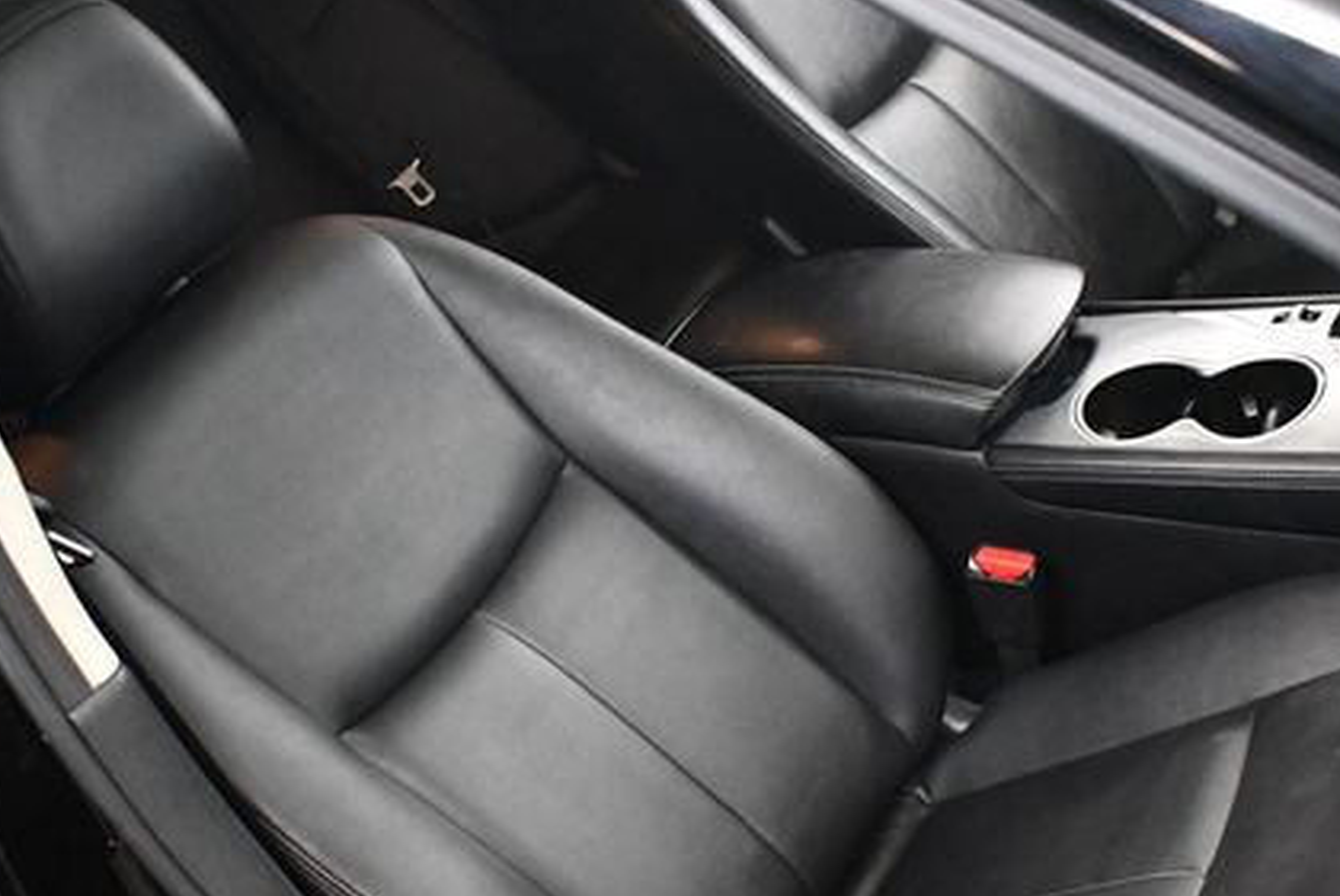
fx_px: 2049
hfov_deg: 36.2
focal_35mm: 55
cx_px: 665
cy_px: 618
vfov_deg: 24.5
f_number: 3.5
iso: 3200
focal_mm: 18
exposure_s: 1/100
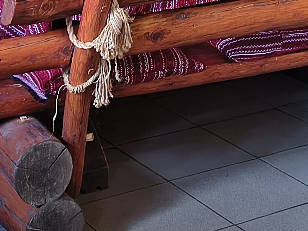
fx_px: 1023
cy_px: -210
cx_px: 171
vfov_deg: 11.7
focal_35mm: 115
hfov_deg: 17.1
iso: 1317
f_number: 1.8
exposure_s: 1/33.3
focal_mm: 5.56
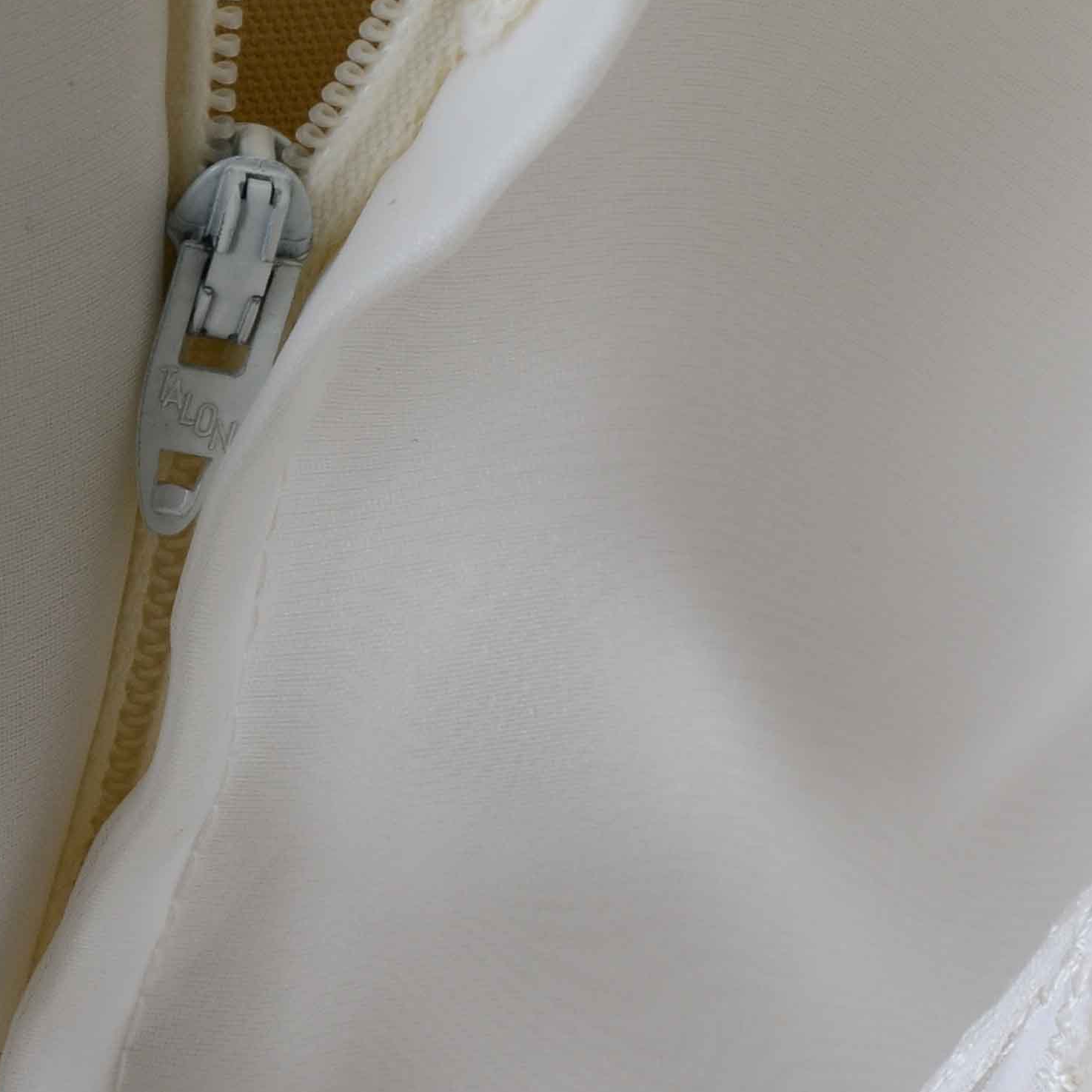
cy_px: 363
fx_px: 15933
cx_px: 337
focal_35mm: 446
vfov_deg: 3.9
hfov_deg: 3.9
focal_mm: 105
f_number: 13
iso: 200
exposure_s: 1/160
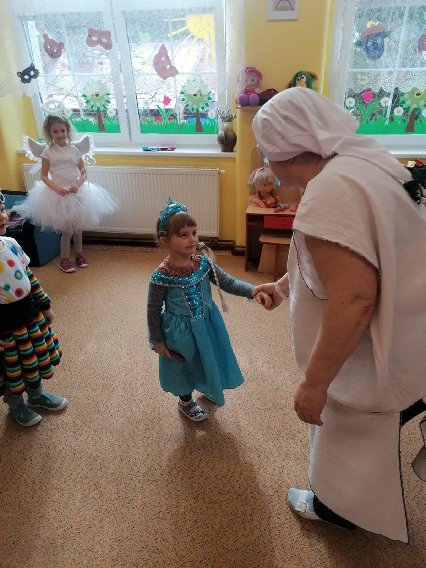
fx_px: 443
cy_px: 284
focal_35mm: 27
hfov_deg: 51.4
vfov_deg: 65.3
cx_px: 213
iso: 64
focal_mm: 4.75
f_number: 1.8
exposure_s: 1/100
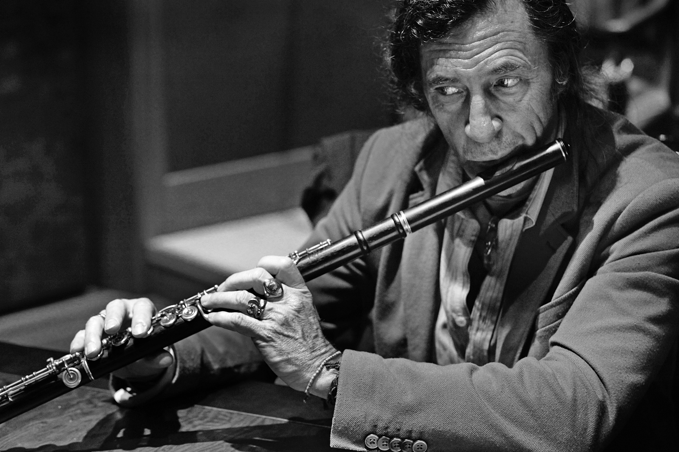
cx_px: 340
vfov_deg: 14.4
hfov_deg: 21.5
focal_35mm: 95
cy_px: 226
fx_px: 1791
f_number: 5
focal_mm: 95
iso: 2000
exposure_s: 1/60
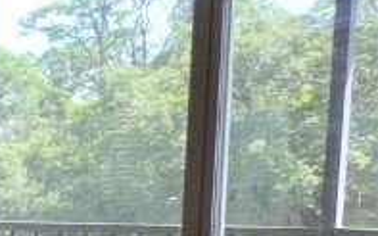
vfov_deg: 16.5
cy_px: 253
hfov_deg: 13.8
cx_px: -602
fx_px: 793
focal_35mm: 77
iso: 250
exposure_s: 1/120
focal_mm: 2.22
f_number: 2.2
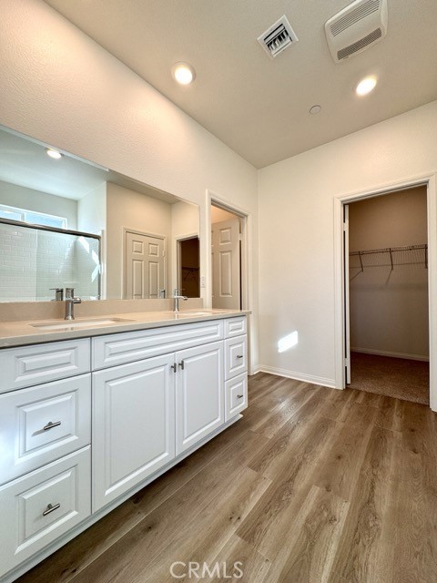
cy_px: 292
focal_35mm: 14
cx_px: 218
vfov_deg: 102.1
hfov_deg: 85.7
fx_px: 236
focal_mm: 2.22
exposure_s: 1/120
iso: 64
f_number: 2.2
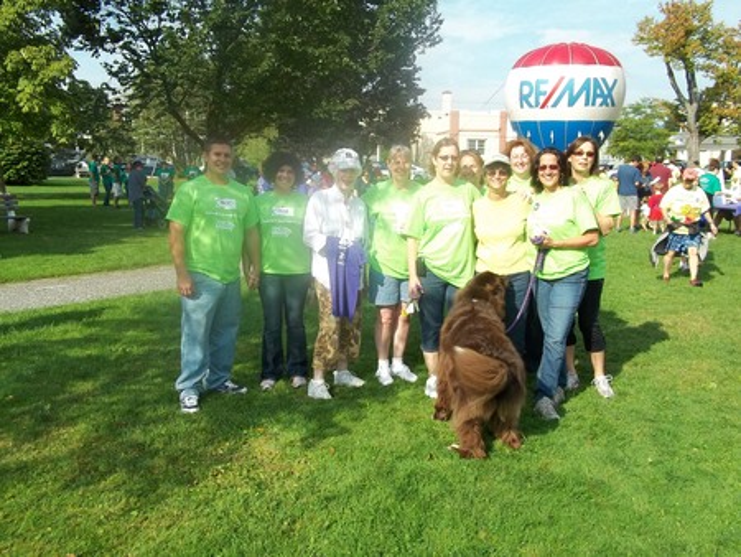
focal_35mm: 32
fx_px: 685
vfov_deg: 44.2
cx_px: 370
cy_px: 278
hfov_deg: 56.8
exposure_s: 1/250
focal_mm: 5.7
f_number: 5.5
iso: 80
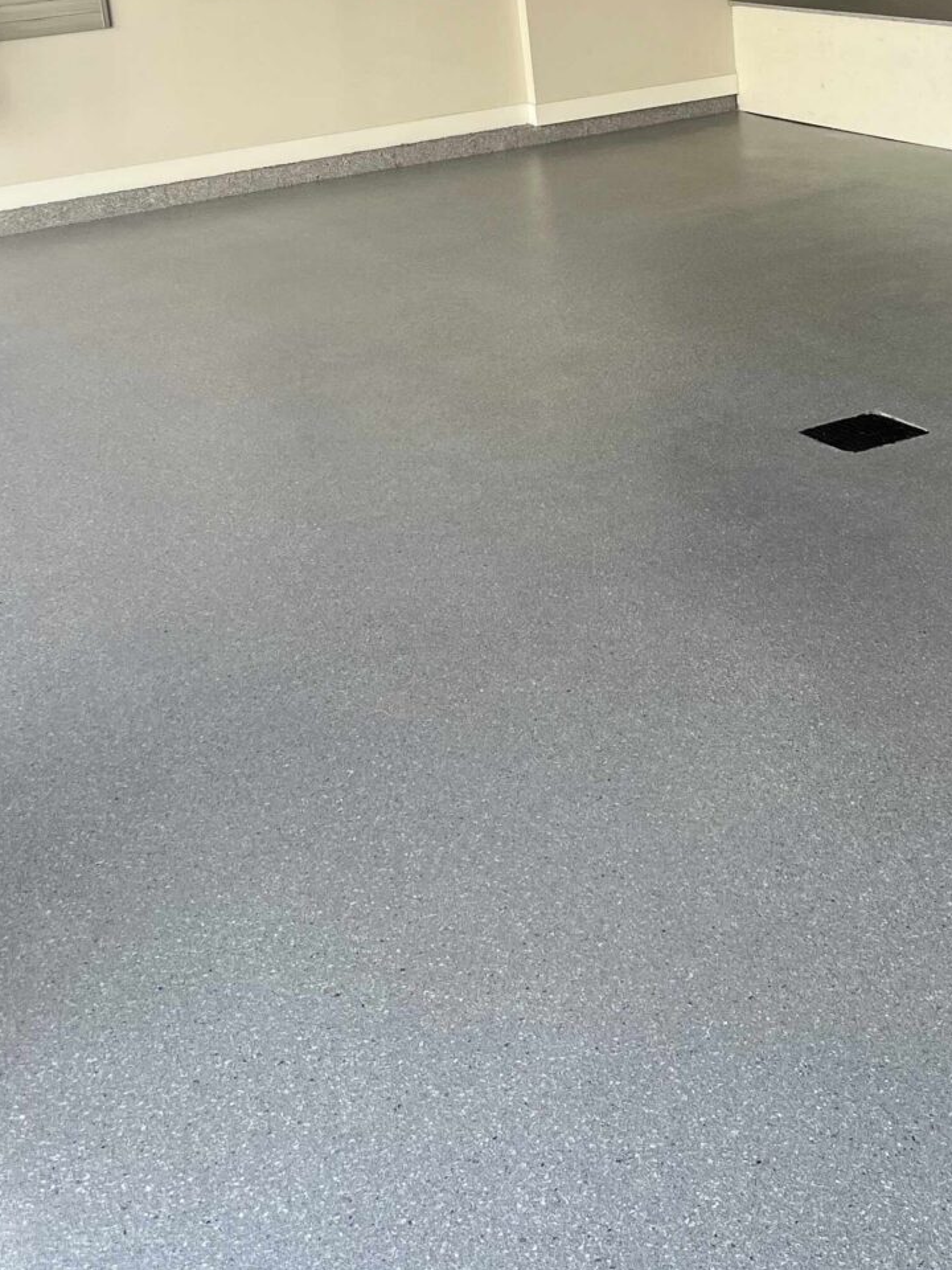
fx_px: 1907
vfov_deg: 35.5
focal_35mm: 52
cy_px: 238
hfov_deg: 27.7
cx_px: 693
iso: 50
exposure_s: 1/309
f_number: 1.5
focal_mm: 5.7
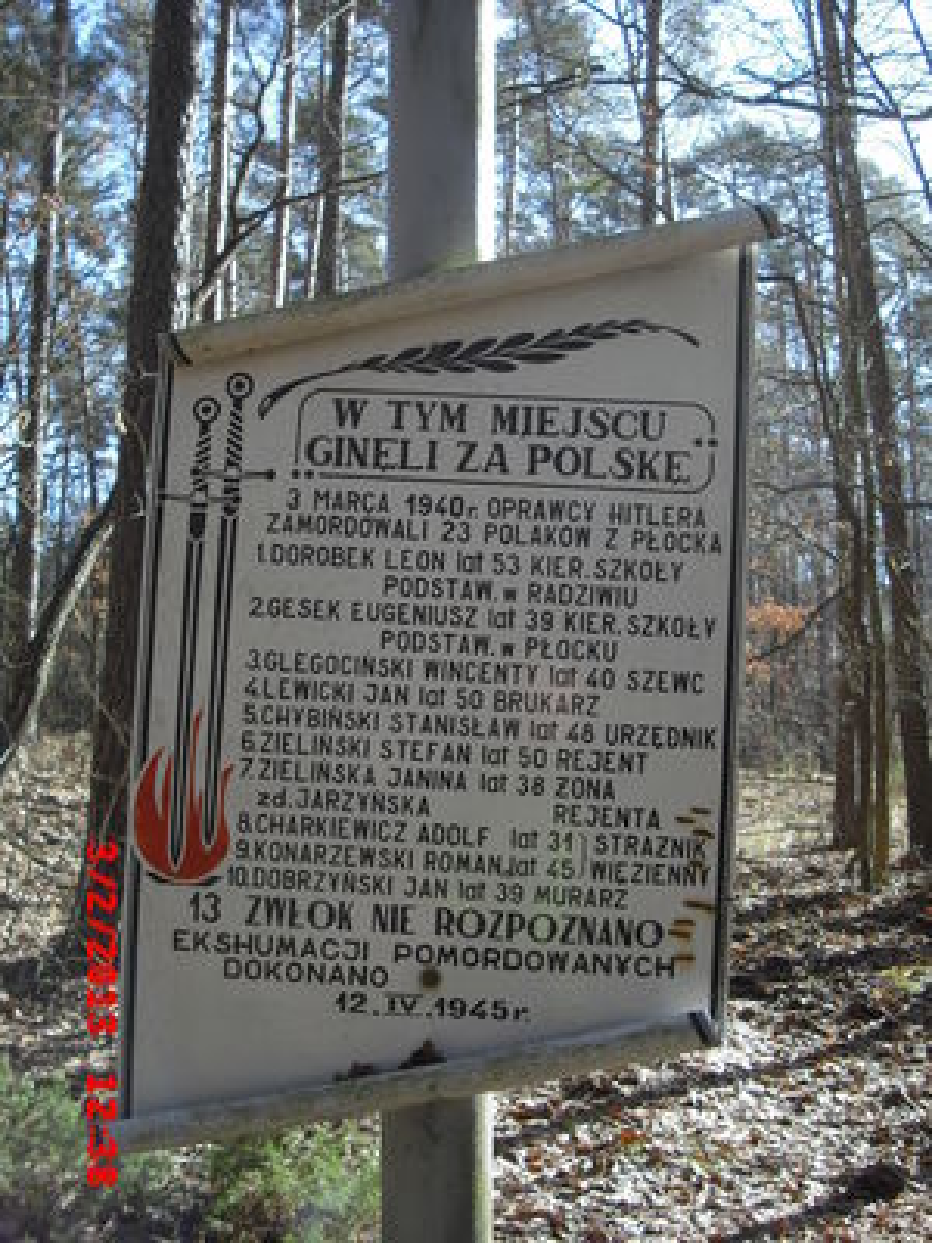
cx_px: 466
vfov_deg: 49.0
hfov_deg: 37.7
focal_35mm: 38
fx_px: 1364
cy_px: 622
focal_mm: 6.2
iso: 100
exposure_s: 1/320
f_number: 2.8
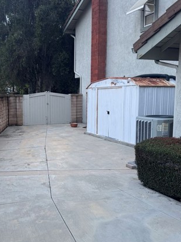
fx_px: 258
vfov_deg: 50.1
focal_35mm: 37
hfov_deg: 38.1
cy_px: 127
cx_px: 56
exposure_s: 1/60
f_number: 1.78
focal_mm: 6.76
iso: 125
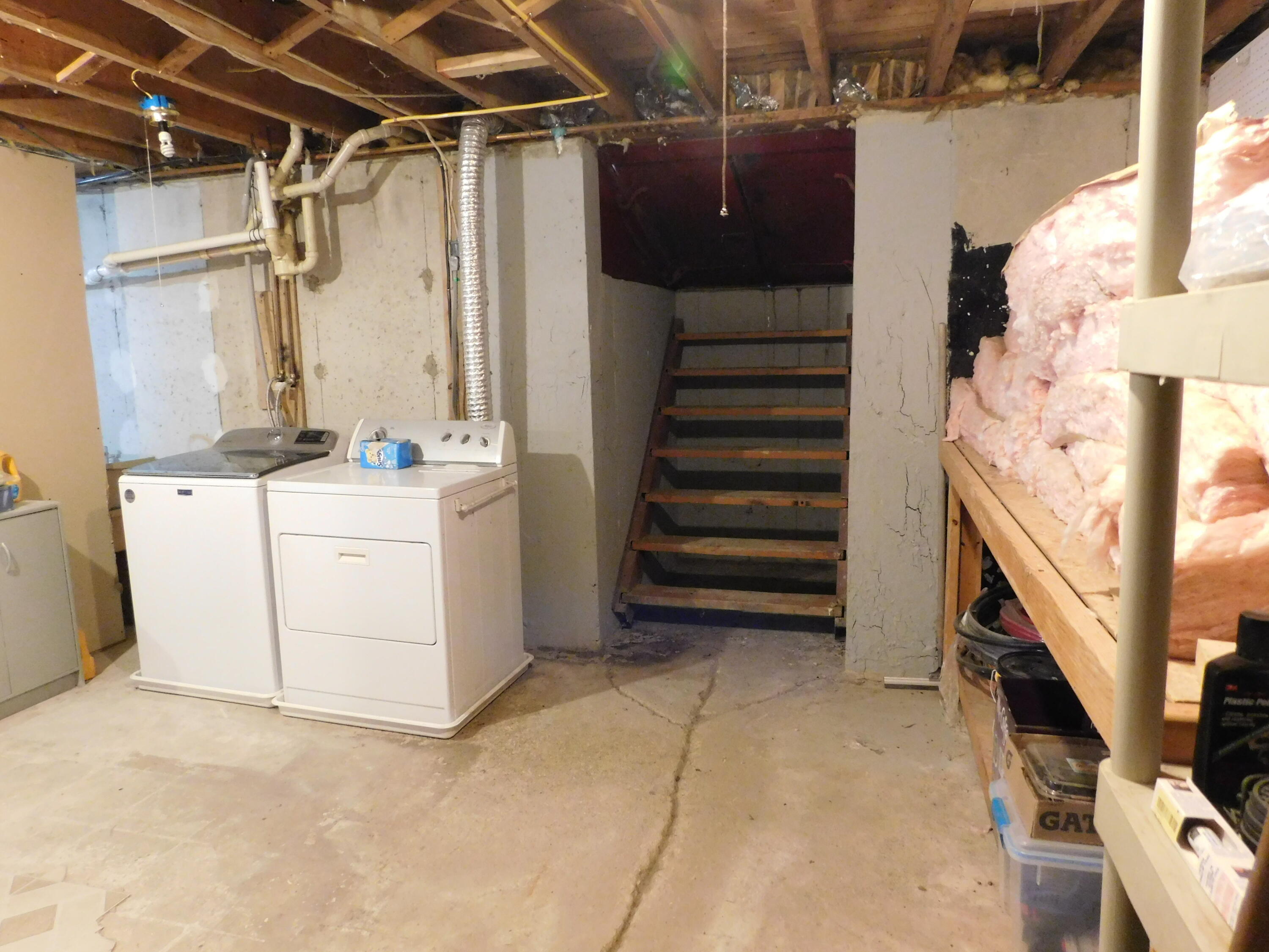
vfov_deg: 58.9
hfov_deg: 73.9
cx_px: 634
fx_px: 843
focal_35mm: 23
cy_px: 476
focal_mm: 4
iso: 640
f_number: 3
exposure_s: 1/8
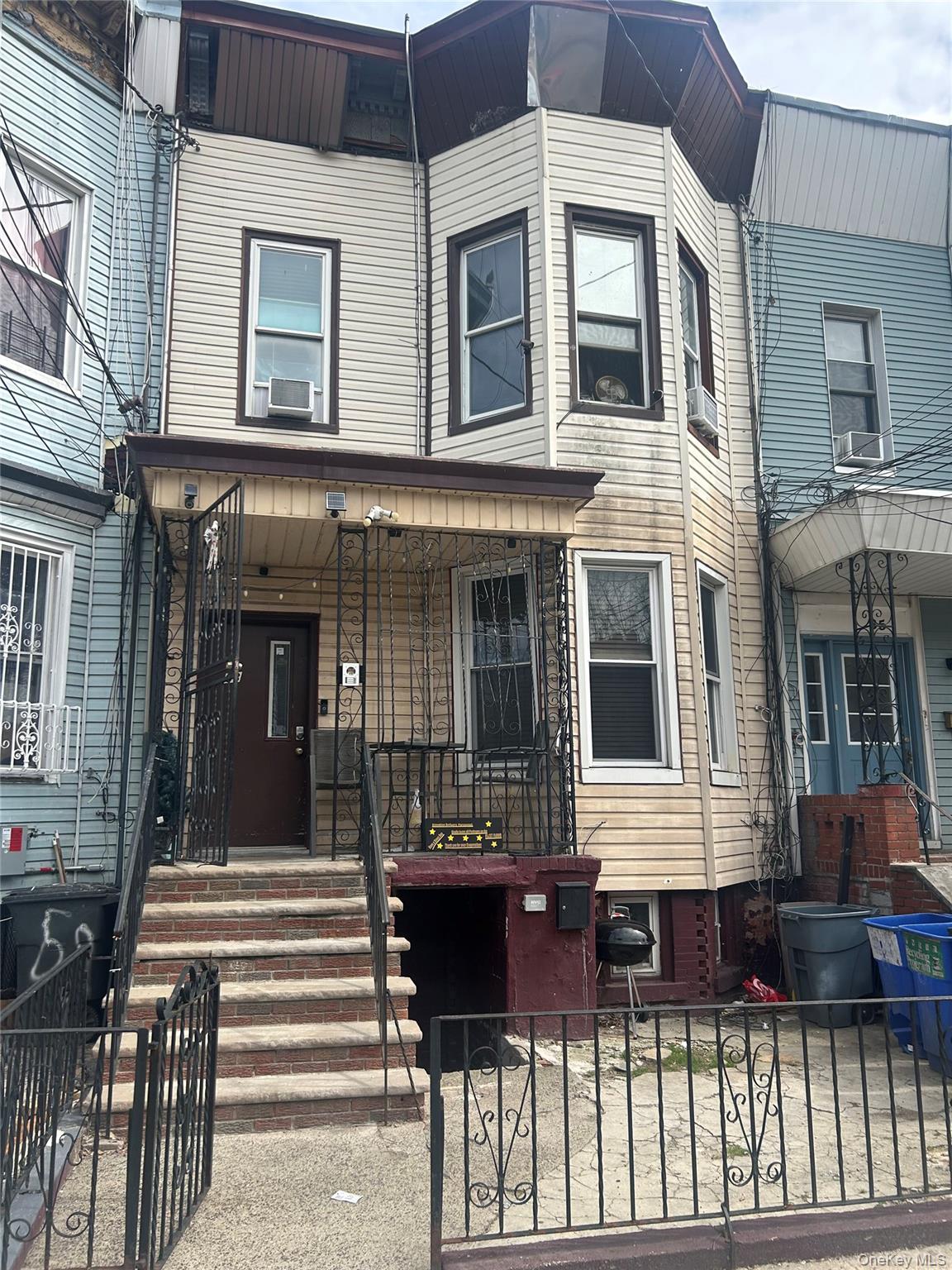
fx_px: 953
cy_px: 635
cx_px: 476
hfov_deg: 53.1
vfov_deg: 67.3
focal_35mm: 26
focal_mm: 5.7
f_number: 1.5
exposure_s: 1/2841
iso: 50
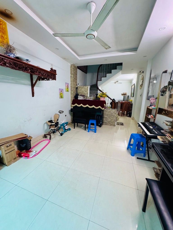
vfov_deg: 102.1
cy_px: 115
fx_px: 93
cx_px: 86
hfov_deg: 85.7
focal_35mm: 14
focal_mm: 2.22
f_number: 2.2
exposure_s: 1/60
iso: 320
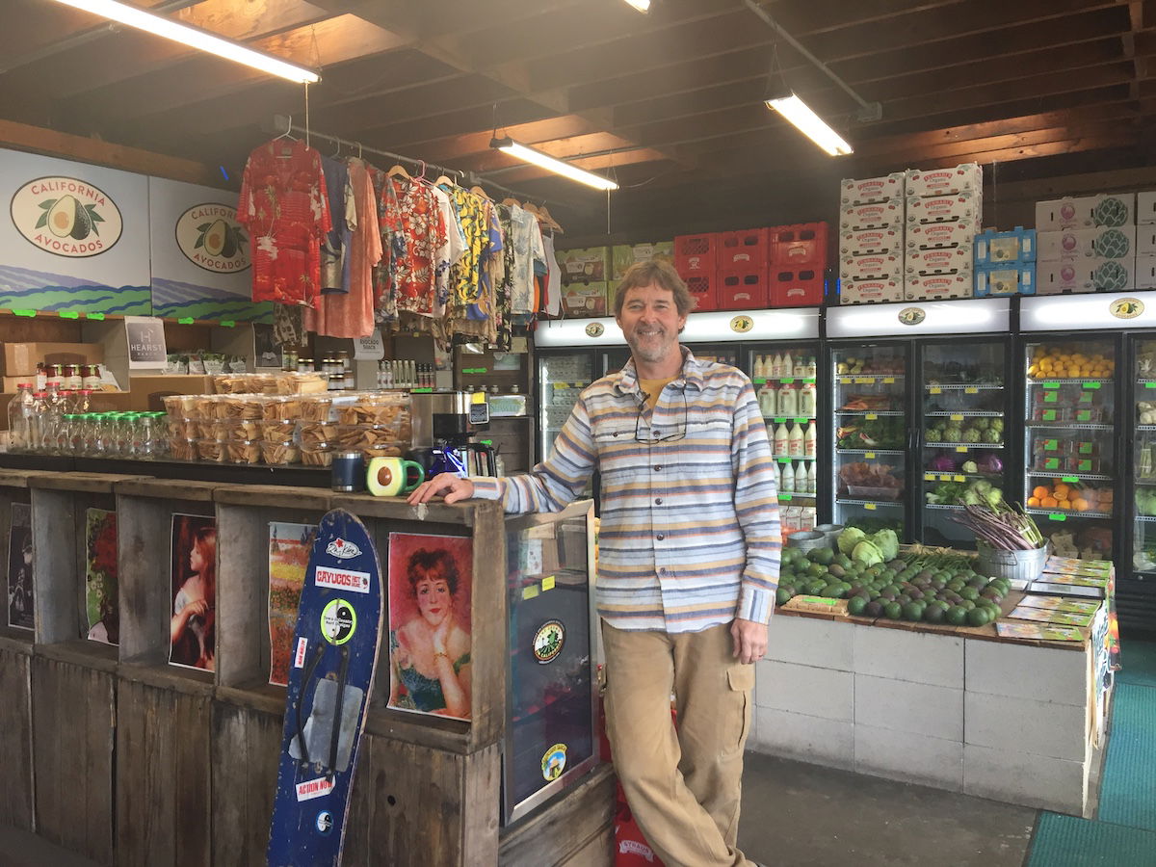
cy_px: 434
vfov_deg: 48.2
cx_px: 578
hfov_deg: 61.7
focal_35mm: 29
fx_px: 968
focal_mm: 4.15
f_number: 2.2
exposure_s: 1/40
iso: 32
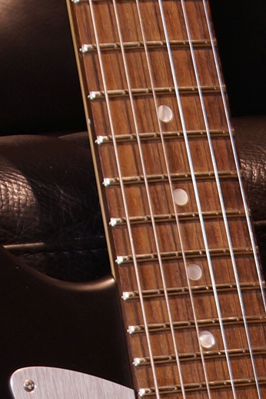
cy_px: 568
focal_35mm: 277
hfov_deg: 5.0
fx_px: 3066
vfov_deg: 7.3
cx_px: 254
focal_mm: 35
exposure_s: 1/8
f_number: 5
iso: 100
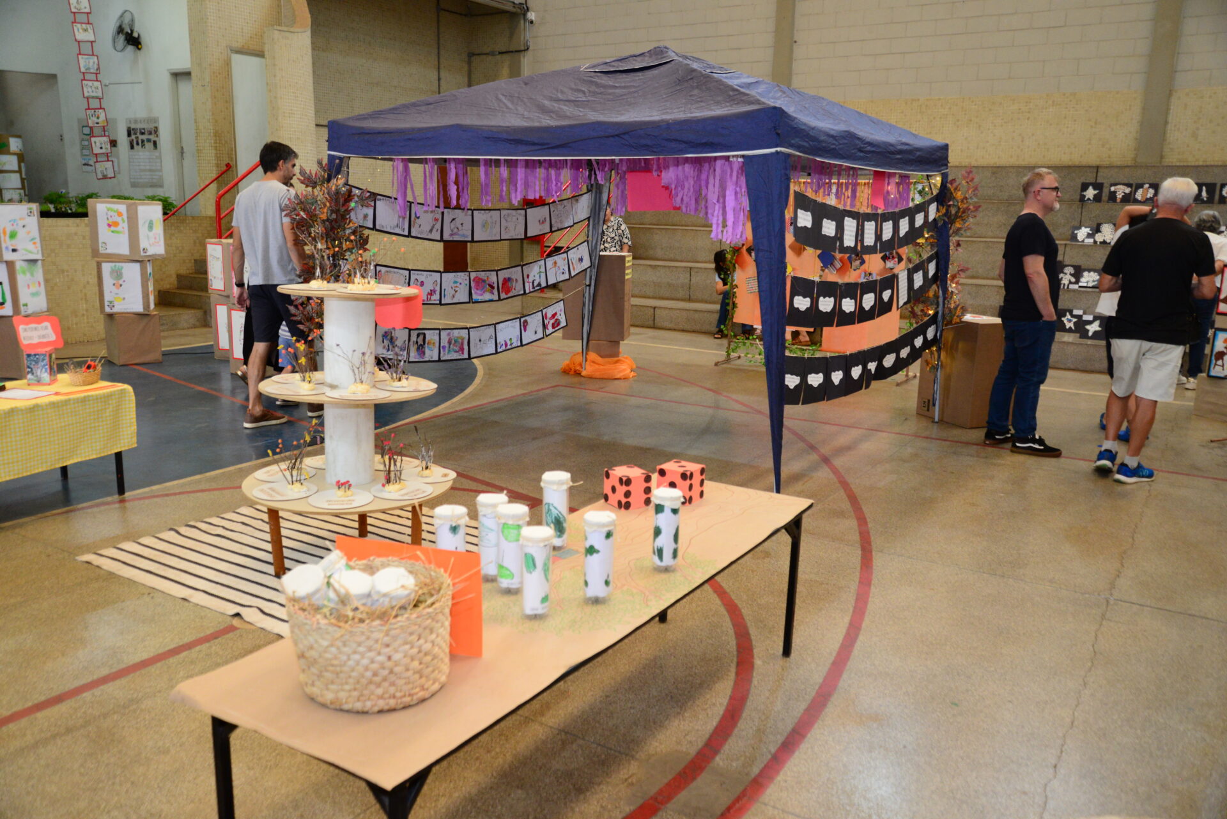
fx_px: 989
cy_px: 410
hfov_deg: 63.6
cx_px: 614
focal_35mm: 29
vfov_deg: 45.0
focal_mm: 29
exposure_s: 1/160
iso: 2500
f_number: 4.5
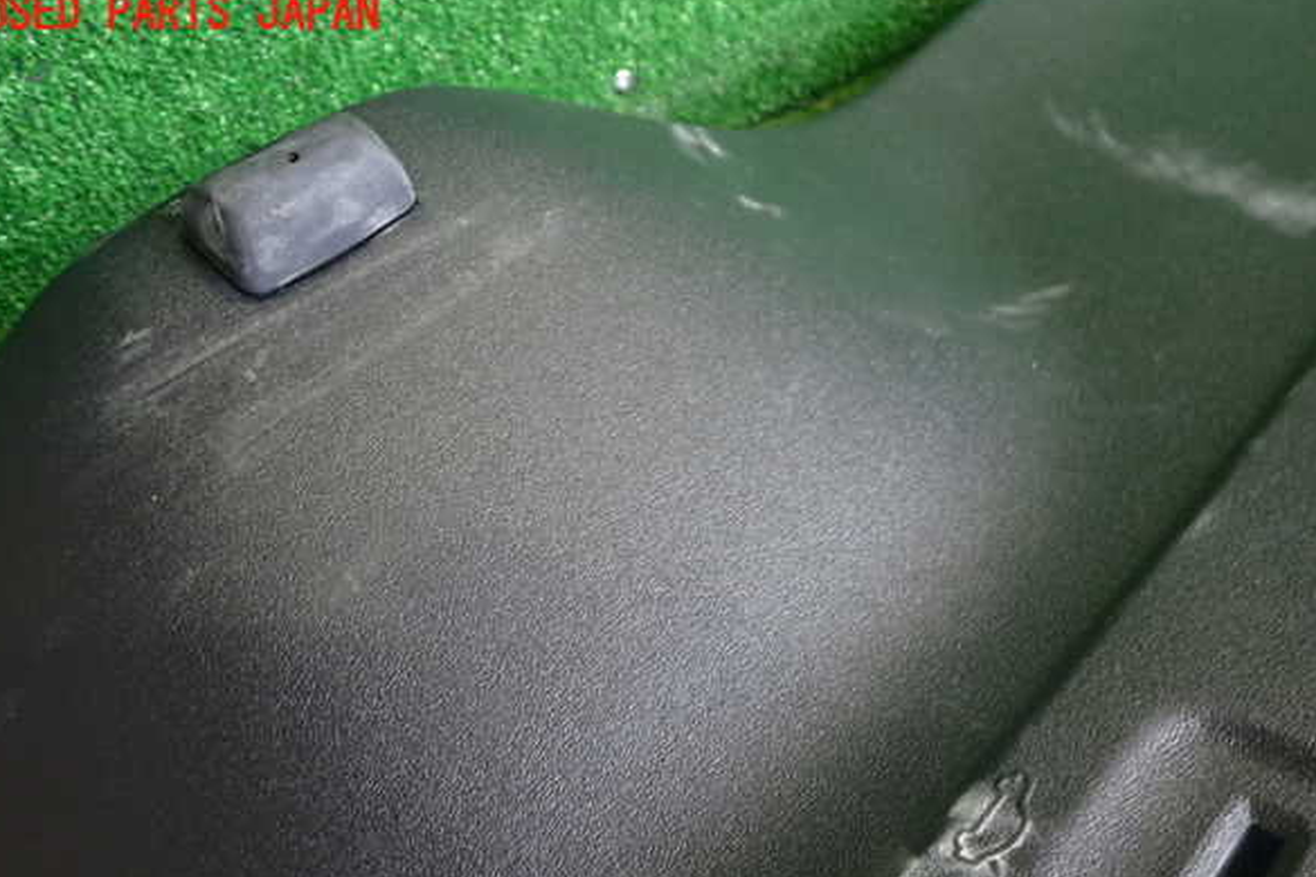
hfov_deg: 58.7
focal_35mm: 32
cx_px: 646
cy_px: 492
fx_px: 1170
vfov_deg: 41.0
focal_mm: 5.4
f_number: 2.3
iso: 320
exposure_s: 1/60
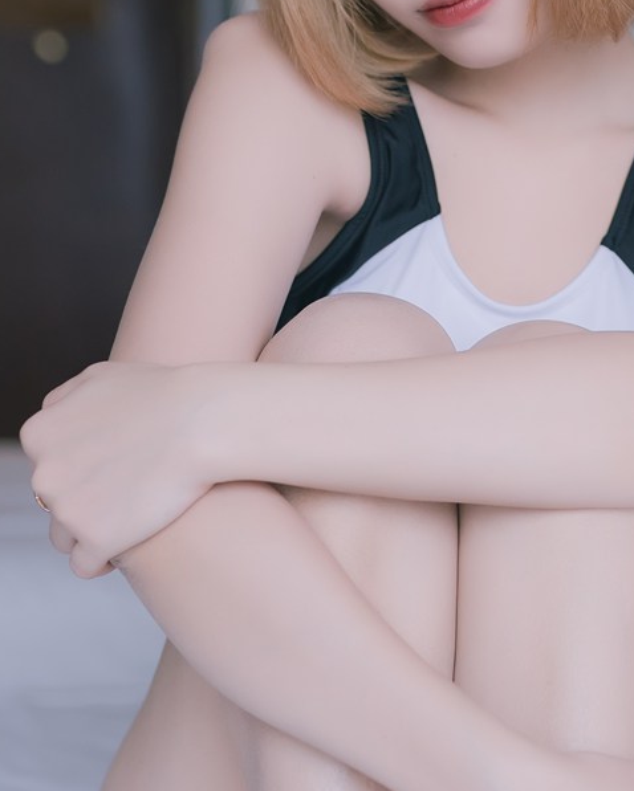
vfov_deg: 19.3
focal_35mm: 99
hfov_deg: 15.4
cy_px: 545
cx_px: 589
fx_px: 2321
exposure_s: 1/500
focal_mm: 35
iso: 1000
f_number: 2
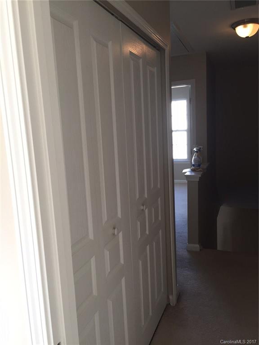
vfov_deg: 61.7
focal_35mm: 29
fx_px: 289
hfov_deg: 48.2
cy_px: 172
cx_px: 130
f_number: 2.2
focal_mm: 4.15
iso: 50
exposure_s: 1/120
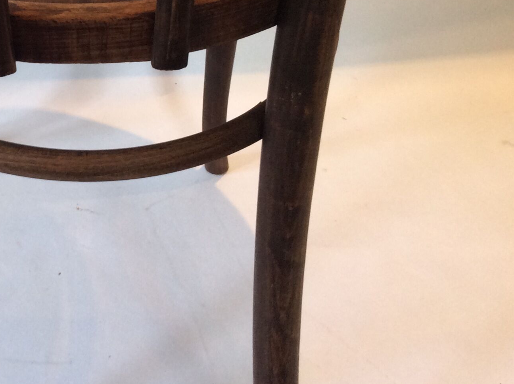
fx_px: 949
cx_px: 26
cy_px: 61
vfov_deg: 22.5
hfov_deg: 28.8
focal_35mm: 64
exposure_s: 1/25
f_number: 2.4
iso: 64
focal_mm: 3.3
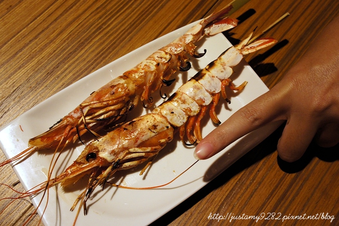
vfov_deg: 34.2
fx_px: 367
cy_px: 113
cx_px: 170
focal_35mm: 39
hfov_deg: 49.6
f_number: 7.1
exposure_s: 1/20
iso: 1600
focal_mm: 26
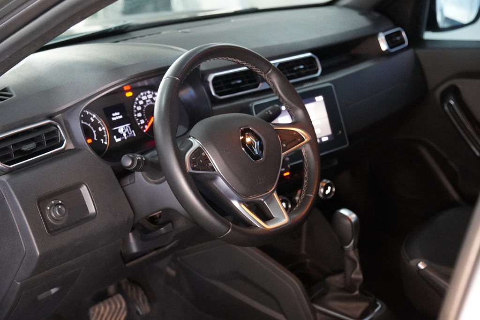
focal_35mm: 57
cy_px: 160
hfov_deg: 35.0
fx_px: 760
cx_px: 240
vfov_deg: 23.8
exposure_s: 1/160
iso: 5000
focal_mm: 38
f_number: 2.8
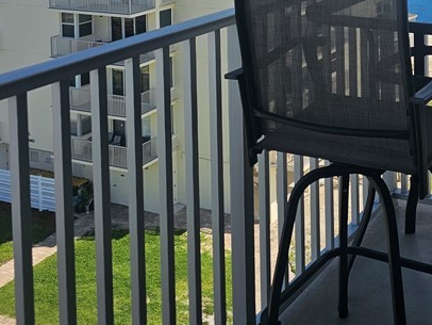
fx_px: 724
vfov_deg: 22.9
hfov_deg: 31.8
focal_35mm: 58
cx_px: 380
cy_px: -80
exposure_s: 1/1350
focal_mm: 6.3
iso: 16
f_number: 1.7
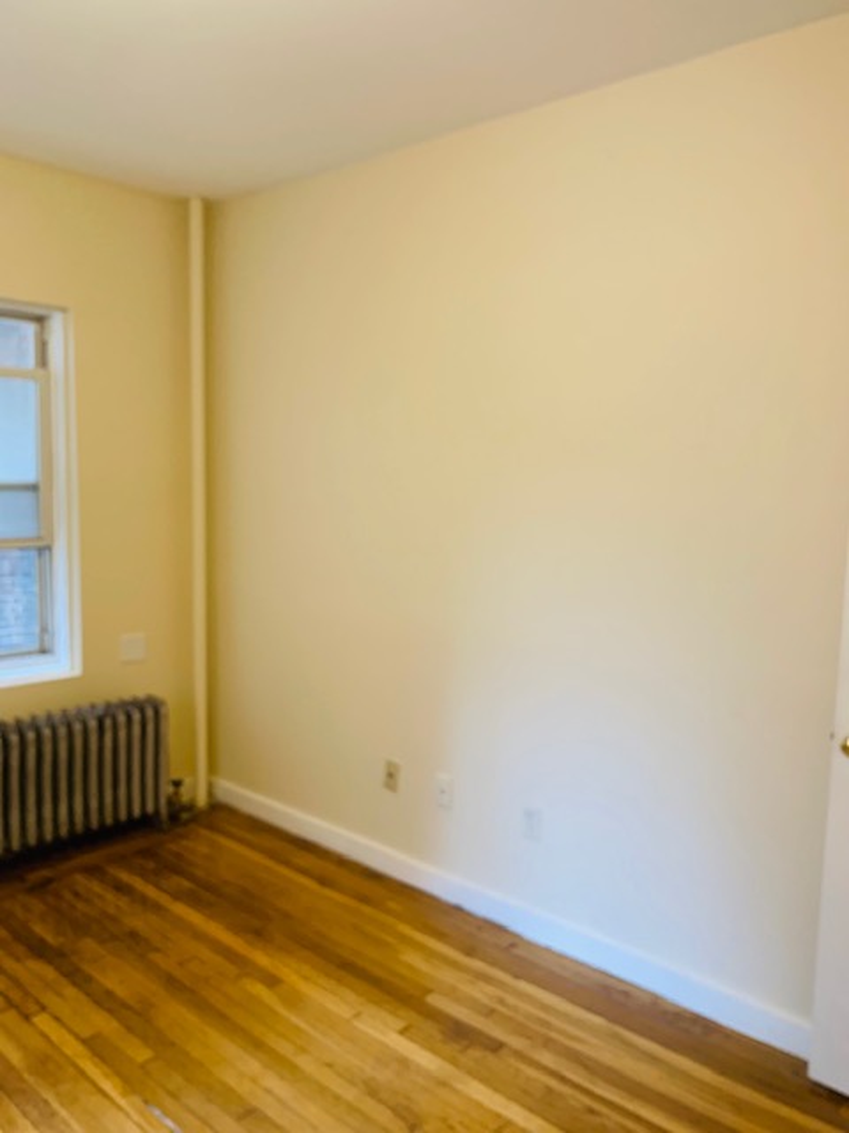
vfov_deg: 67.3
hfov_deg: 53.1
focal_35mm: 26
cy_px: 566
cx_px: 424
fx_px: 850
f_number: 1.8
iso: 250
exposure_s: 1/60
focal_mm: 4.25
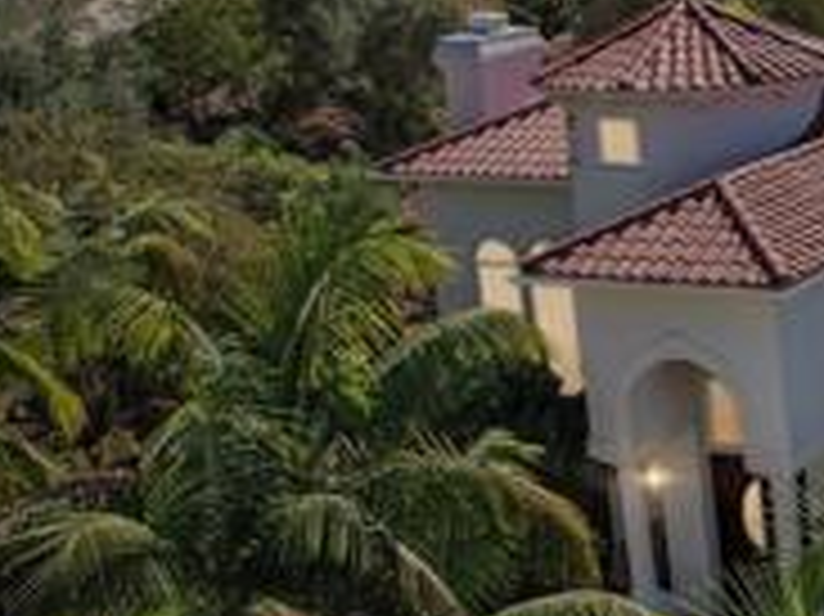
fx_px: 1760
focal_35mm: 74
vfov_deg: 19.9
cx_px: 1265
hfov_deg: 21.6
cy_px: 348
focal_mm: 8.4
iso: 100
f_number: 2.8
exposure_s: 1/1250
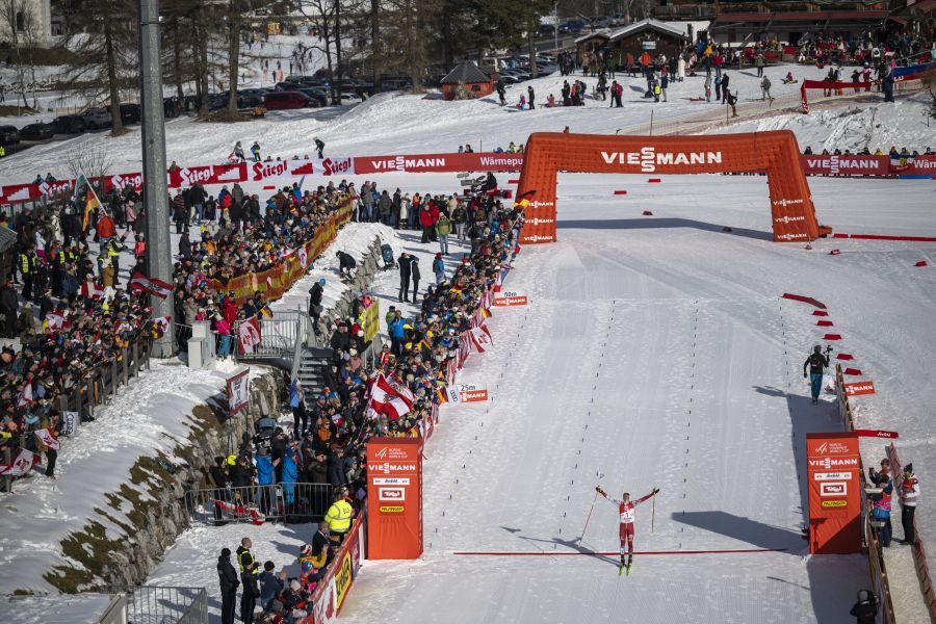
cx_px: 468
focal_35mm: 135
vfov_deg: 10.2
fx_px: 3510
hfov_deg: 15.2
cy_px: 312
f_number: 2.8
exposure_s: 1/5000
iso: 64
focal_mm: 135
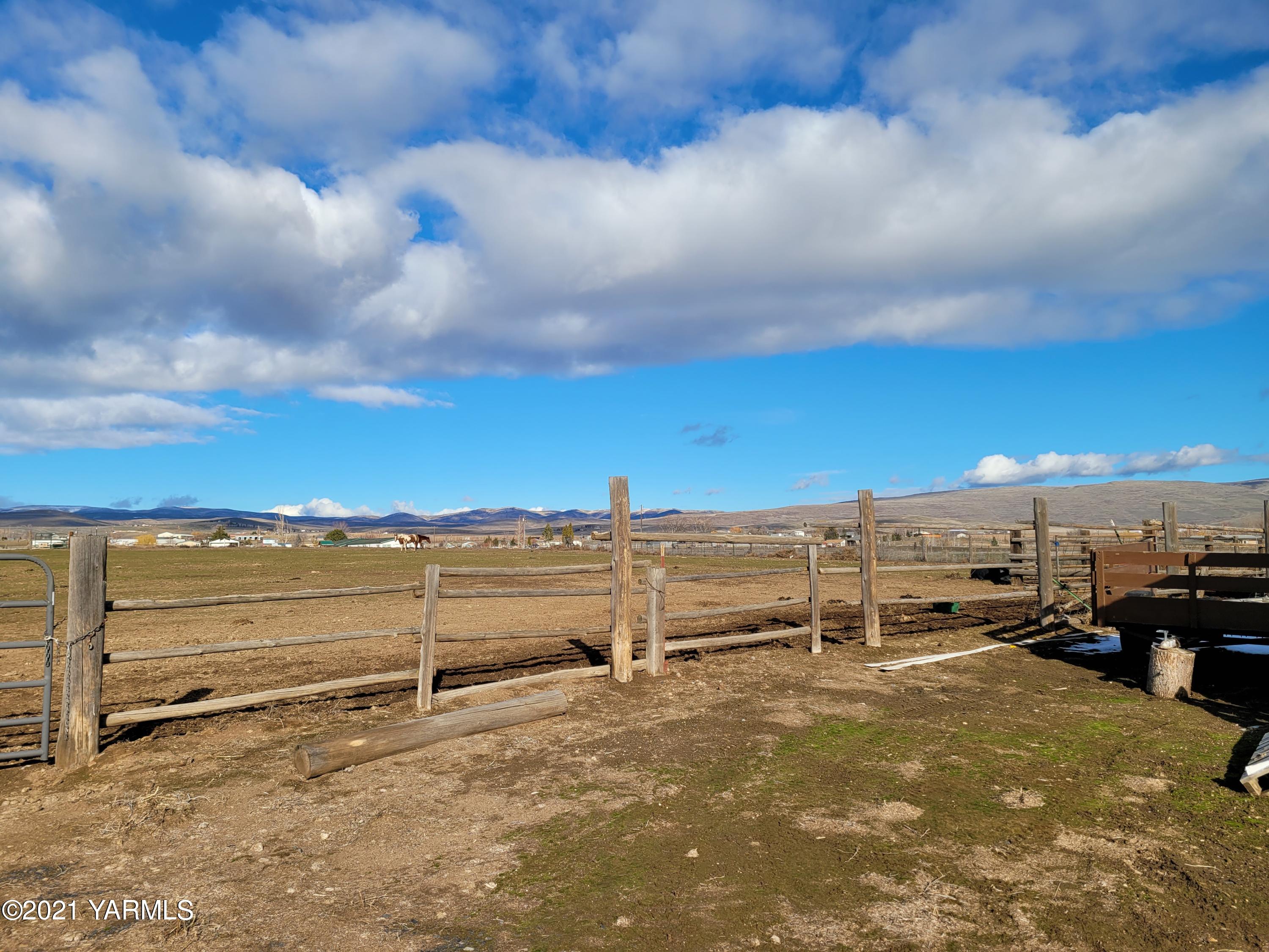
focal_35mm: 26
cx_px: 634
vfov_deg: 53.1
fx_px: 953
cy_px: 476
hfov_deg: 67.3
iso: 40
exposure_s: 1/3176
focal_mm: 5.4
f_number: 1.8
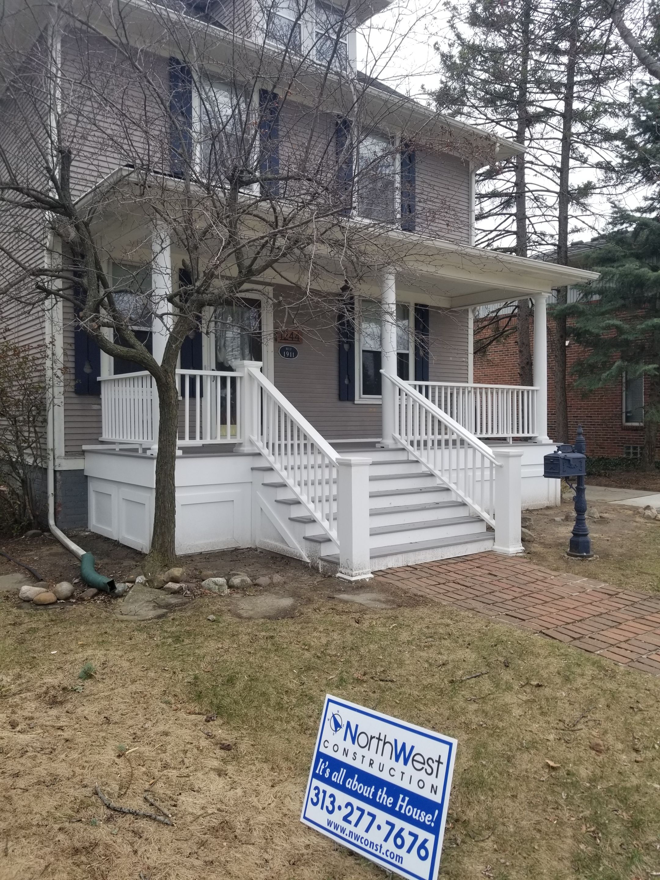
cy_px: 440
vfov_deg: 67.3
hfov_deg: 53.1
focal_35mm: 26
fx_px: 661
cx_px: 330
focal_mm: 4.25
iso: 50
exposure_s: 1/399
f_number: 1.7
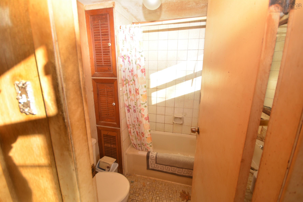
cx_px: 152
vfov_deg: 77.3
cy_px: 101
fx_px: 126
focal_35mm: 15
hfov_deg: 100.4
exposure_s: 1/80
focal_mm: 10
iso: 200
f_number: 4
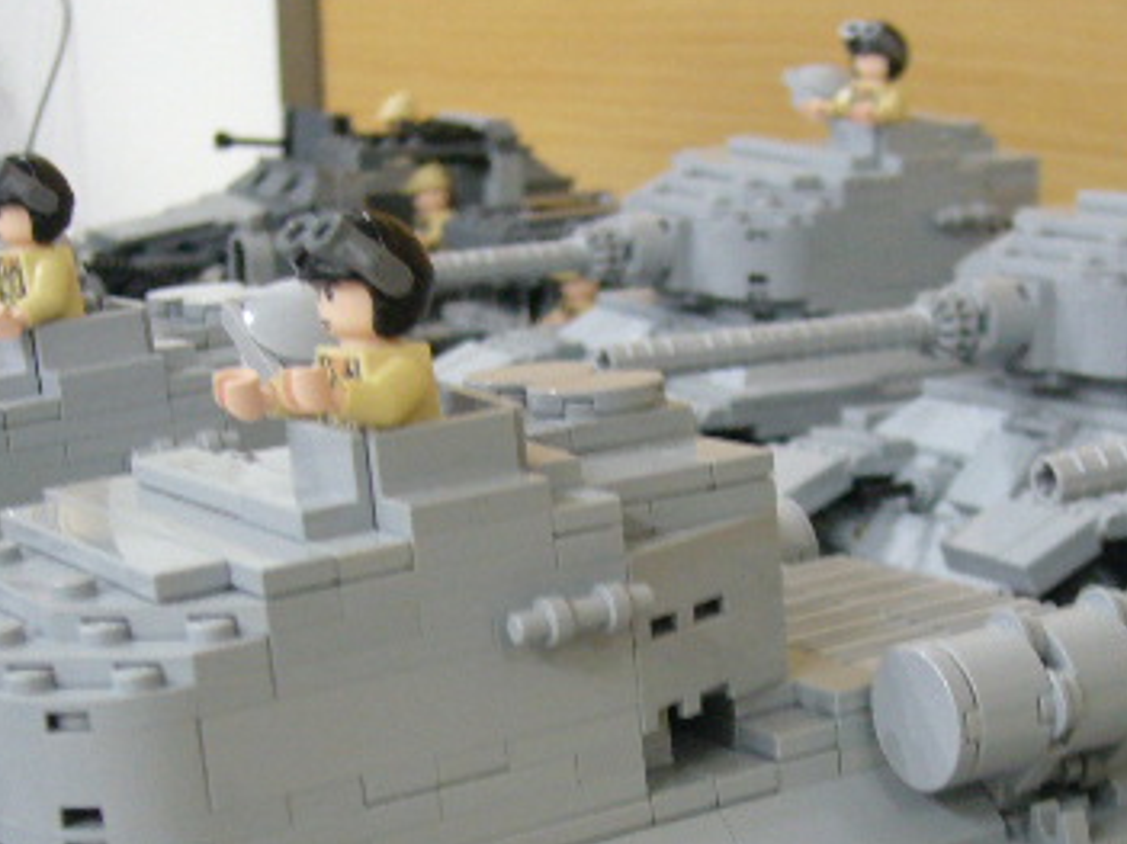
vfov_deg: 17.9
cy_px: 626
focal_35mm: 82
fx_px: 2669
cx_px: 645
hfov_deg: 23.8
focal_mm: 7.5
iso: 200
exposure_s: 1/8
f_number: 3.2
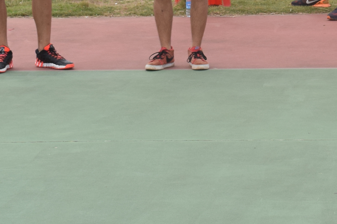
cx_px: 353
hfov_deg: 11.0
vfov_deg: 7.3
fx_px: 1731
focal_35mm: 185
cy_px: -149
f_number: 8
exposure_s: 1/250
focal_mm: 31
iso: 360
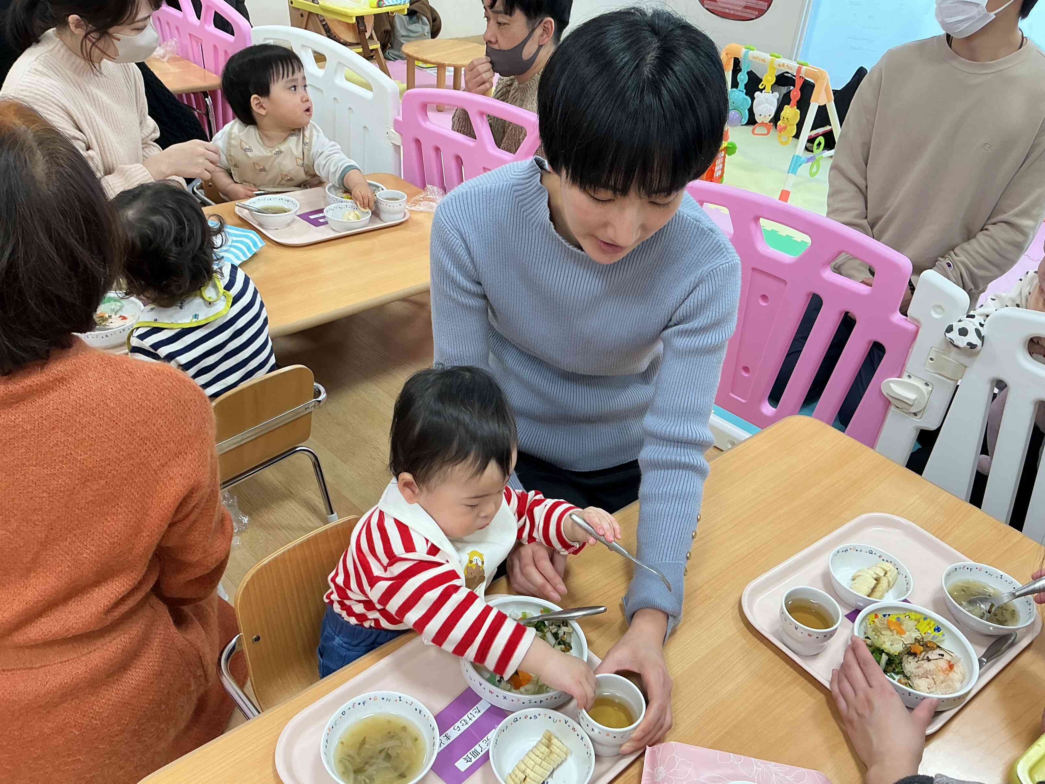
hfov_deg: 61.7
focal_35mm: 29
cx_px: 522
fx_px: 876
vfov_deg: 48.2
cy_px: 392
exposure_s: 1/60
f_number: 1.8
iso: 32
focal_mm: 3
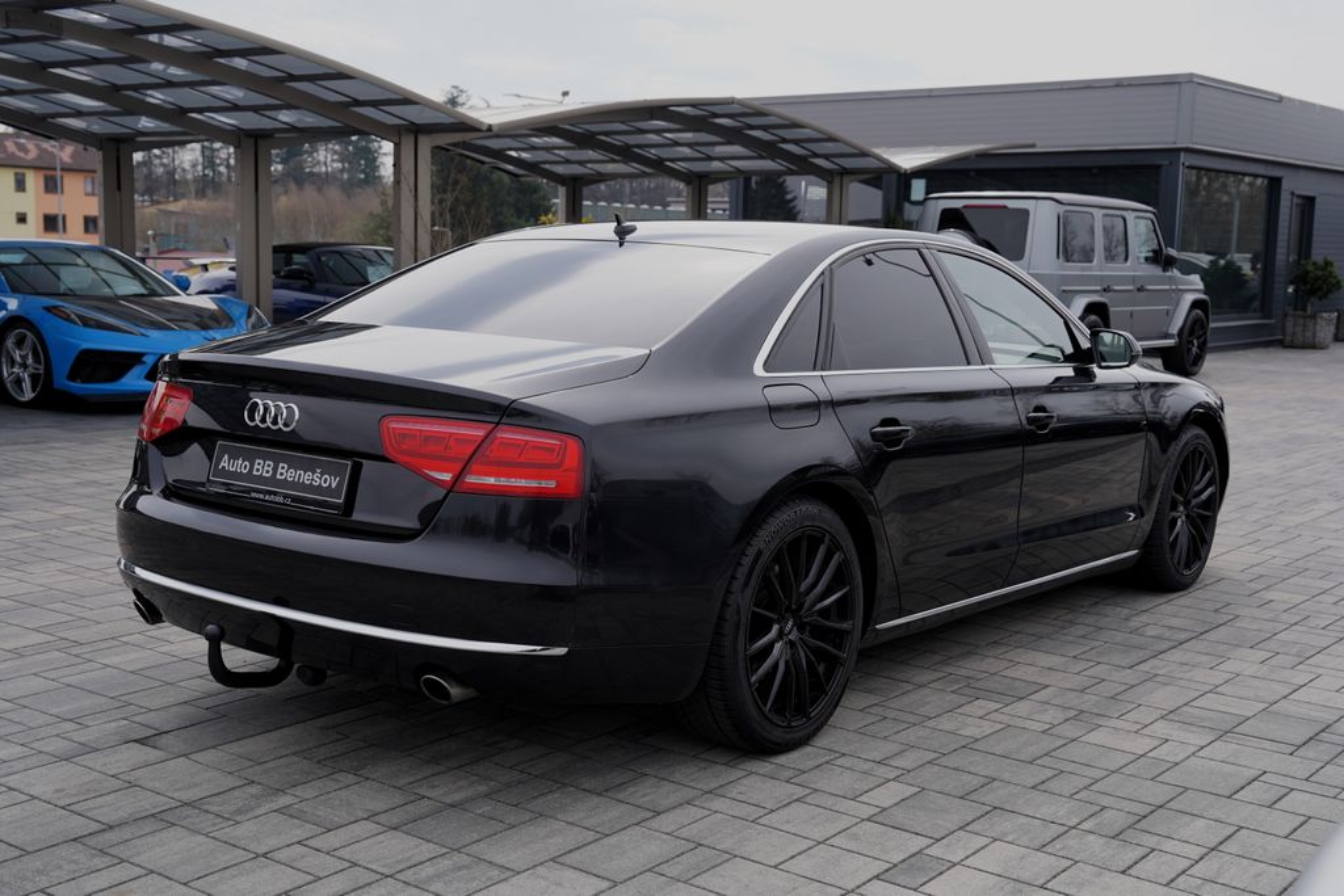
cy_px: 448
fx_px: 1605
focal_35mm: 43
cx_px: 672
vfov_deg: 31.2
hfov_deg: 45.4
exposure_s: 1/200
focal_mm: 43
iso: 100
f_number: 5.6
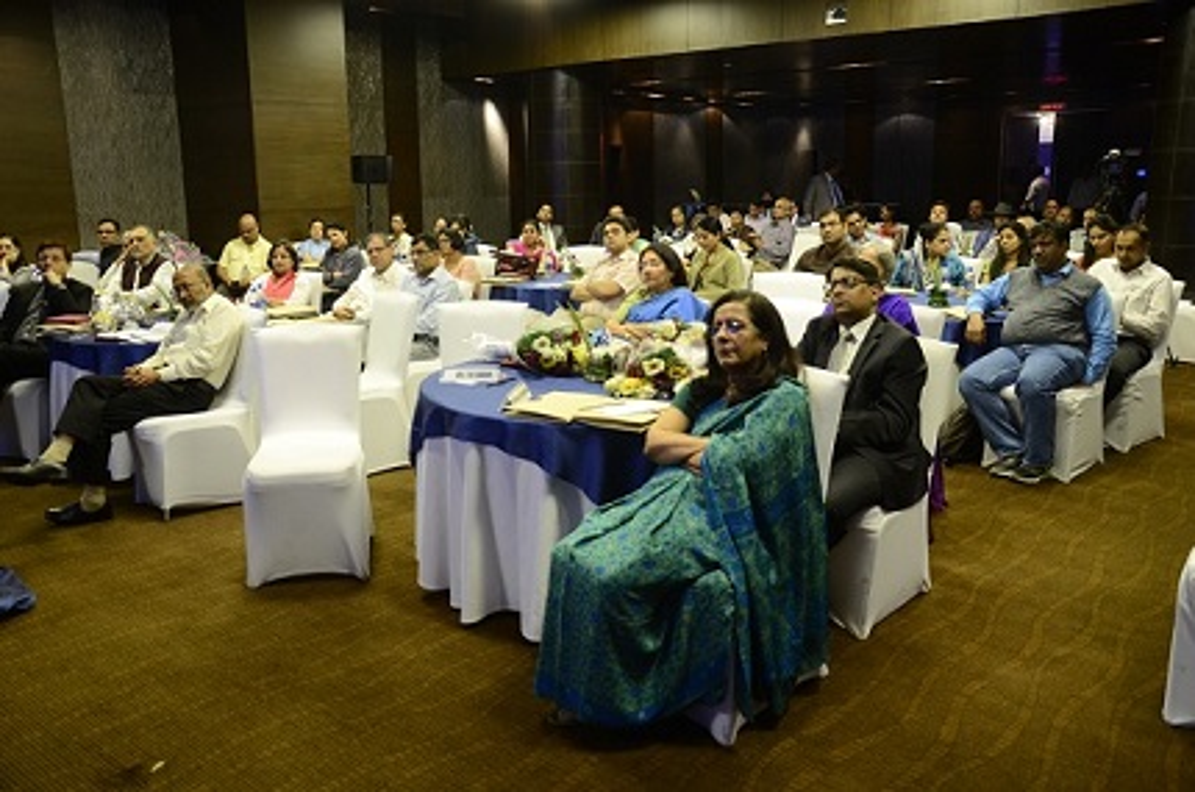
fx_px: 1044
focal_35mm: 32
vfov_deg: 41.6
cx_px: 598
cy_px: 396
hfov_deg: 59.6
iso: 800
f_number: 3.8
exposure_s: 1/30
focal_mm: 21
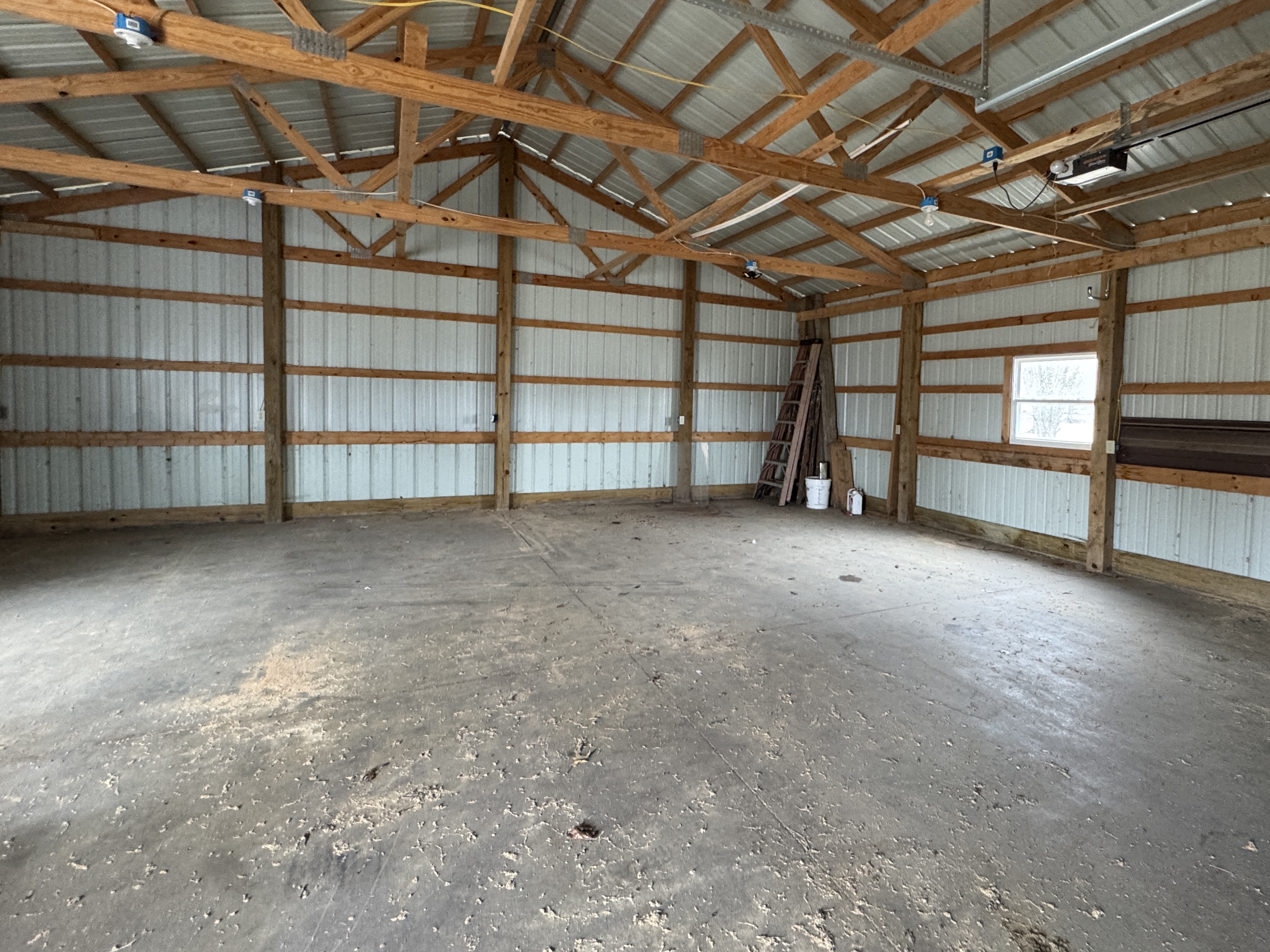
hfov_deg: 90.9
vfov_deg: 74.5
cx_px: 684
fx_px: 624
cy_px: 429
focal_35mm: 17
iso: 500
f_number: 2.2
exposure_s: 1/60
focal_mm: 2.22
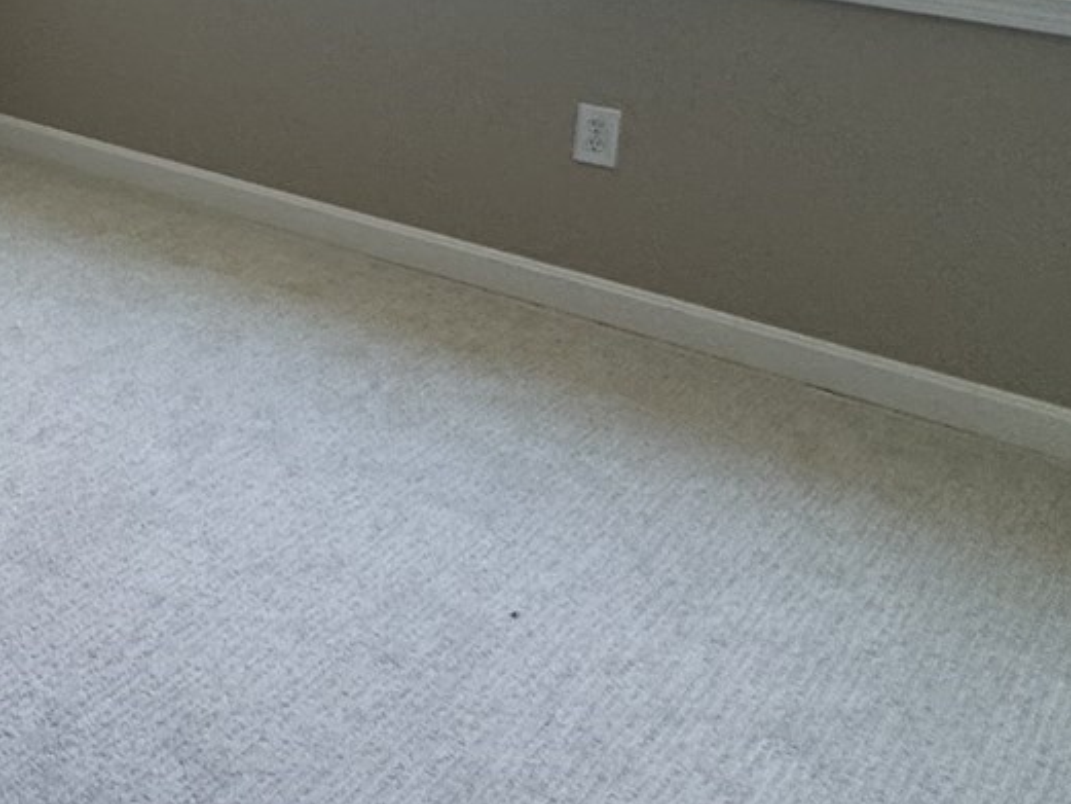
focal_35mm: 55
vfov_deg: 24.5
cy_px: -115
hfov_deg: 26.6
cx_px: -483
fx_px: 1702
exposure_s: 1/120
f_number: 2.2
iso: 125
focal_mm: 2.22
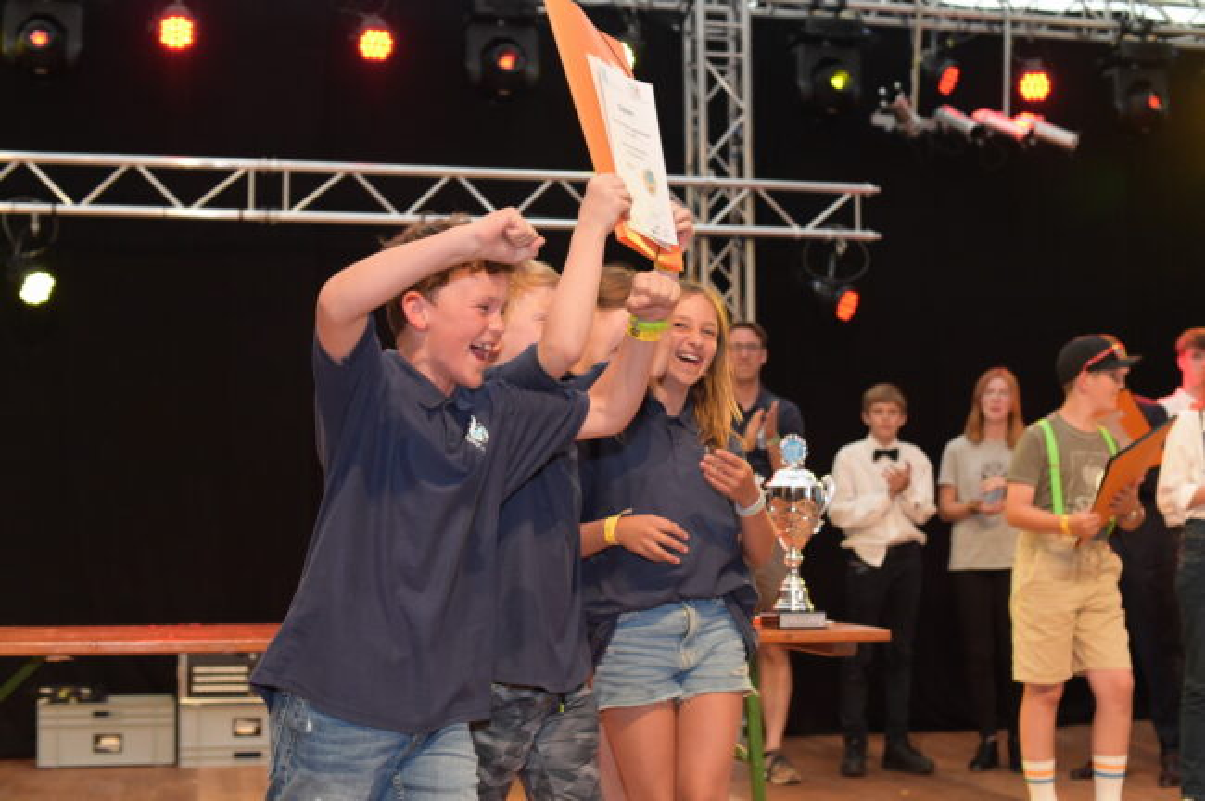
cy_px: 400
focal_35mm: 50
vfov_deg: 26.9
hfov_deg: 39.6
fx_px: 1672
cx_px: 602
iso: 5000
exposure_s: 1/800
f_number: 4.5
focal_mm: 50
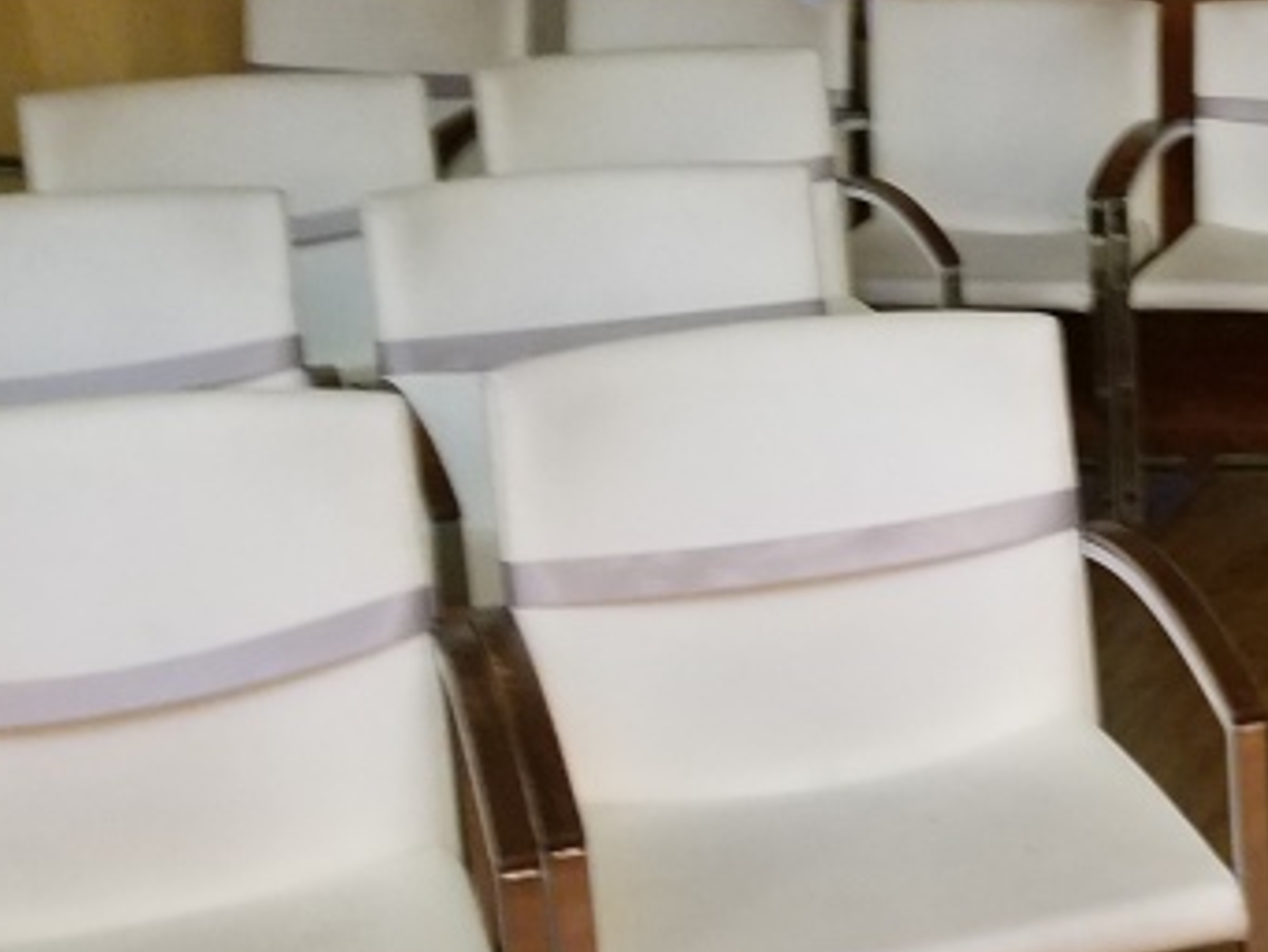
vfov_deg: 18.8
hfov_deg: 21.4
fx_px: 2858
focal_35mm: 78
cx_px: 1852
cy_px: 309
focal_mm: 4.2
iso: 200
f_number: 1.7
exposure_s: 1/13
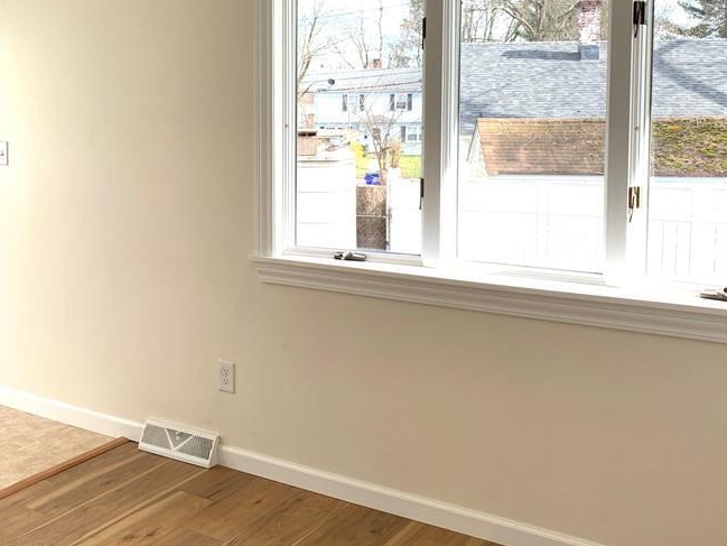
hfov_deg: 45.0
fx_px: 861
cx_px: 239
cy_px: 186
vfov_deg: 34.8
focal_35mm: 41
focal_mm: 4.25
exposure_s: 1/207
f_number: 1.8
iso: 25
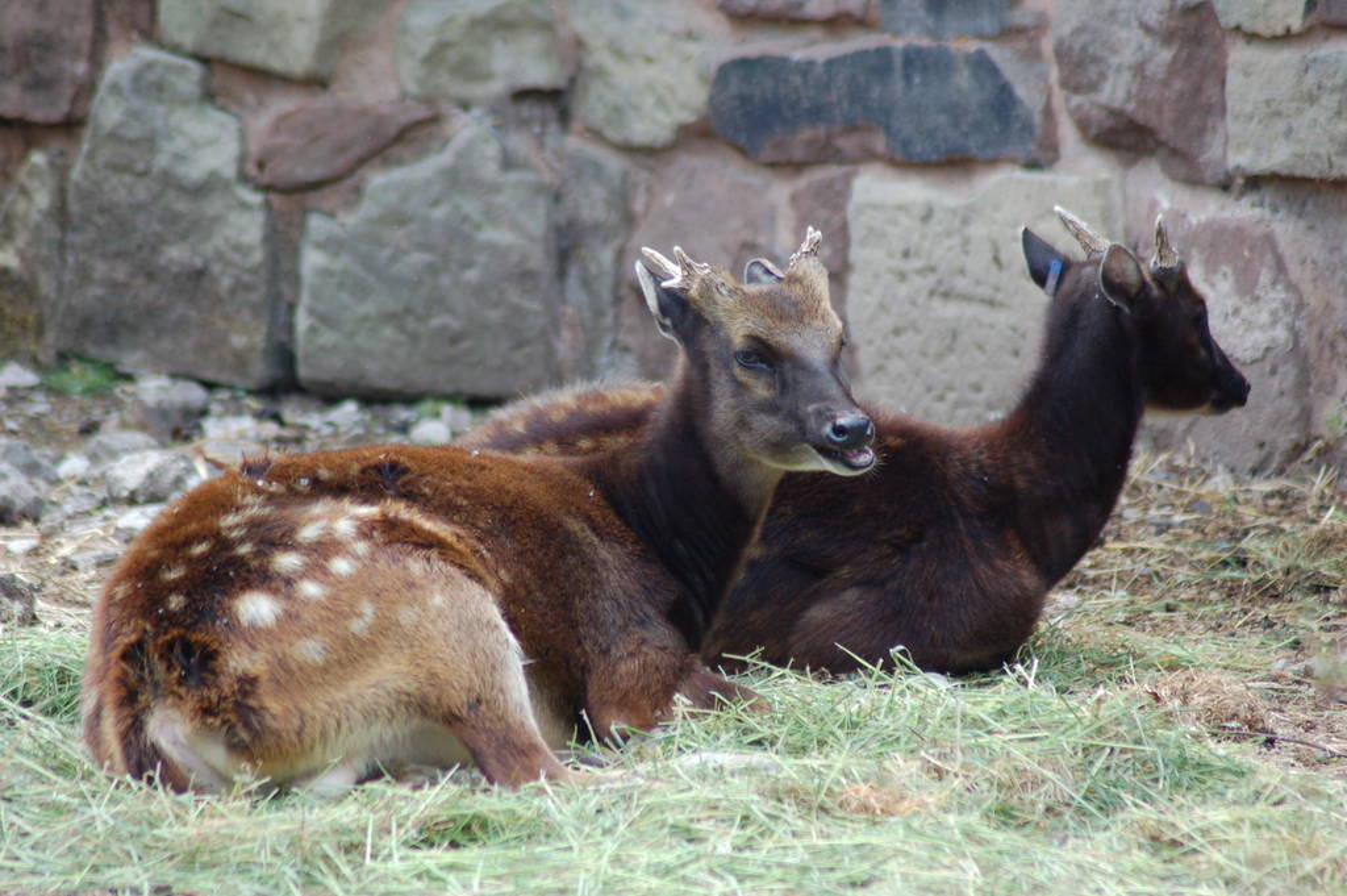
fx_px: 11776
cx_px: 674
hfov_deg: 6.5
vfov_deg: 4.4
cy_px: 448
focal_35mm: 315
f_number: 5
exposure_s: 1/640
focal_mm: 210
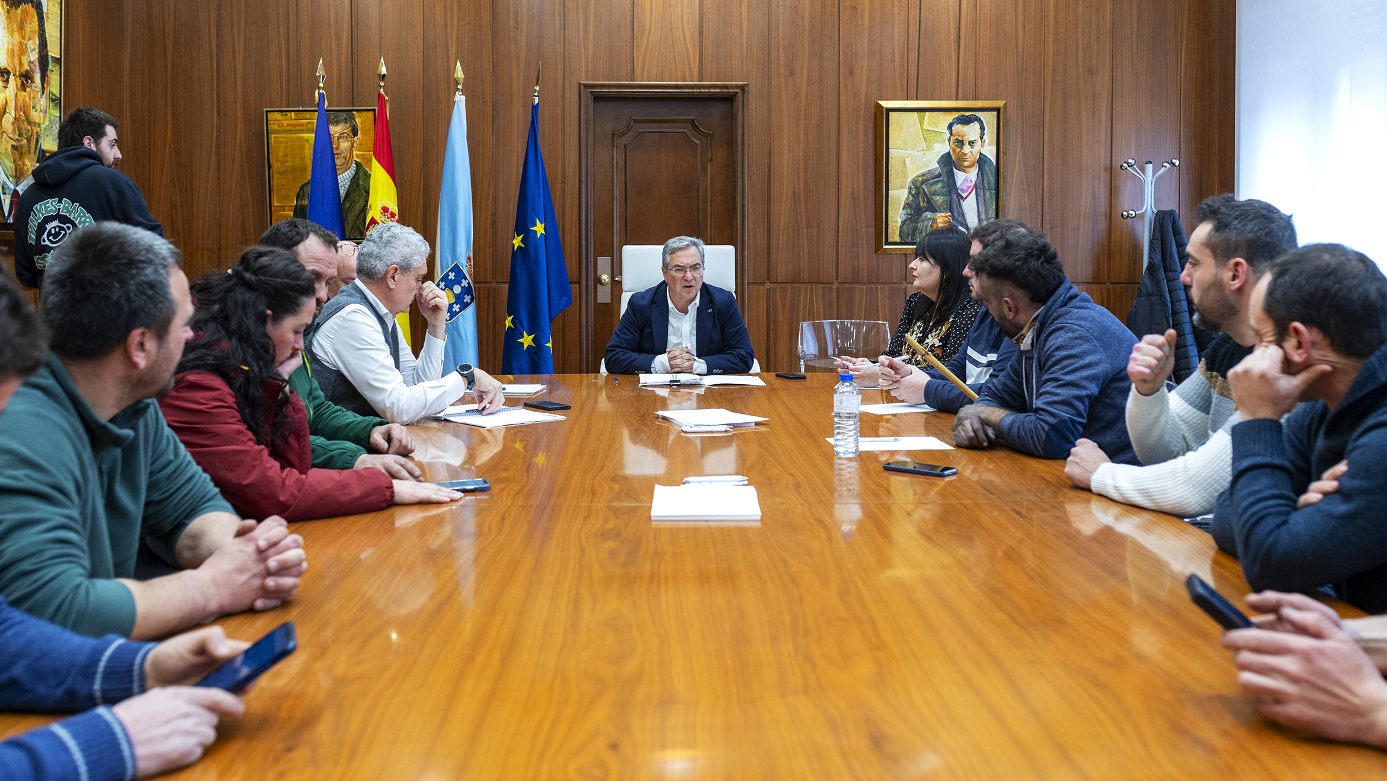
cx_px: 695
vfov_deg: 32.0
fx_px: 1361
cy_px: 416
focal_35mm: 37
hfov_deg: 54.0
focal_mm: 35
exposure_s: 1/160
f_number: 4
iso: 1600
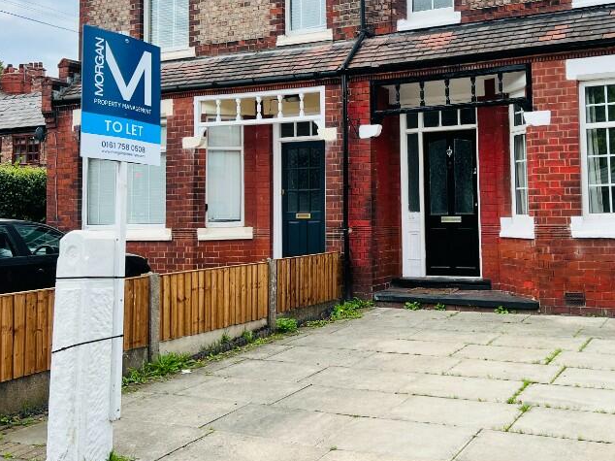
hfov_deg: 44.3
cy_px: 149
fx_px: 746
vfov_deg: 34.0
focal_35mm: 42
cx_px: 400
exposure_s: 1/1575
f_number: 1.5
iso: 50
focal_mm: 5.7
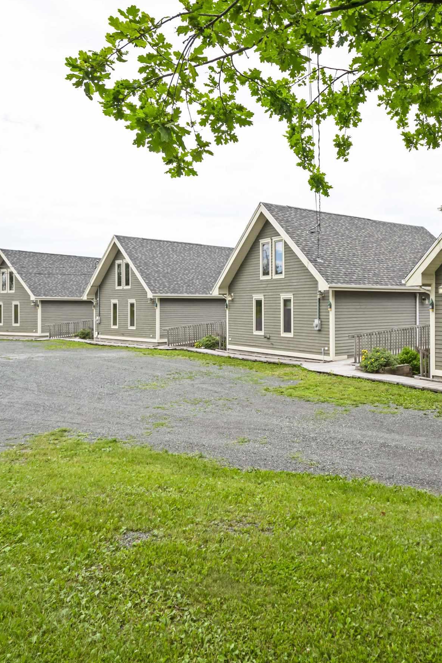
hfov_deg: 47.7
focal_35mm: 26
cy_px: 294
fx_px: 479
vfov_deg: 69.2
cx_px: 332
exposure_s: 1/400
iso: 125
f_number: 6.3
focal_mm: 10
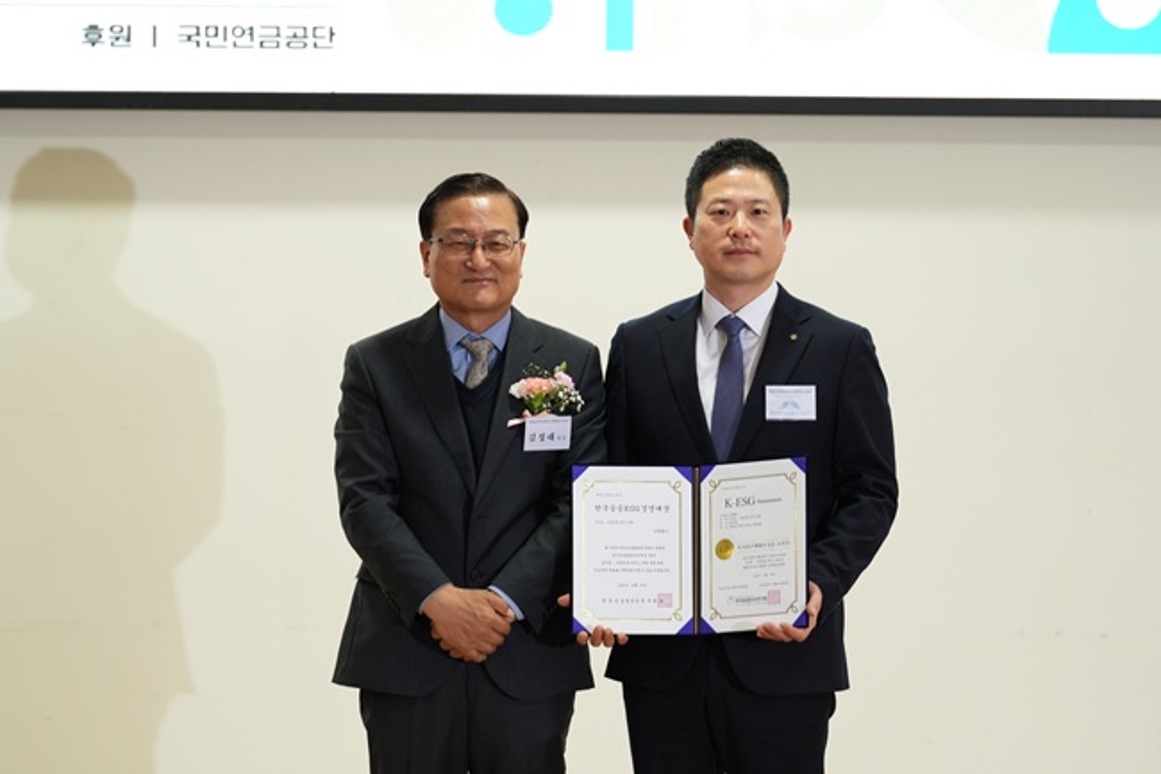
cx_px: 580
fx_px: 6448
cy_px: 387
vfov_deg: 6.9
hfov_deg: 10.3
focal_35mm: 200
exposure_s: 1/125
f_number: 4
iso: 640
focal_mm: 200
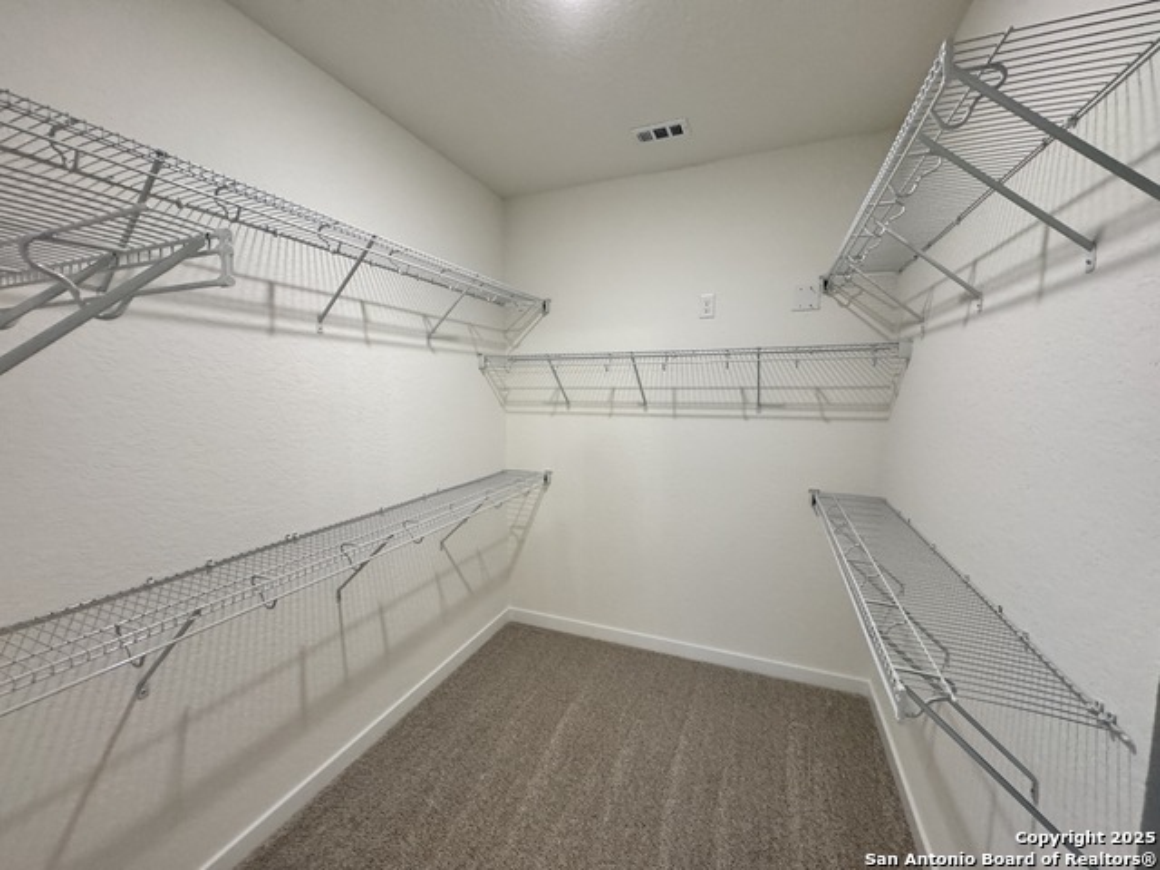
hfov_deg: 102.1
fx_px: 469
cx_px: 580
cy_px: 435
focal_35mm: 14
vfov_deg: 85.7
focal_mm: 2.22
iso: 320
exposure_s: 1/120
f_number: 2.2
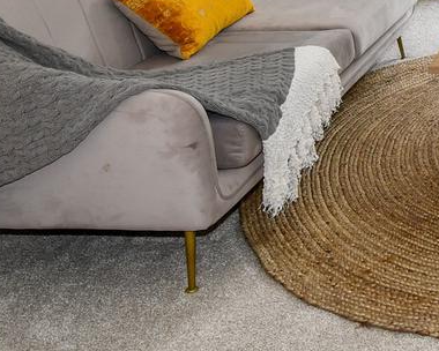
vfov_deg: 23.0
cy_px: 9
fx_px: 832
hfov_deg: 25.3
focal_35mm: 64
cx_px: 579
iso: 200
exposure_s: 1/125
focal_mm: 12
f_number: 5.6
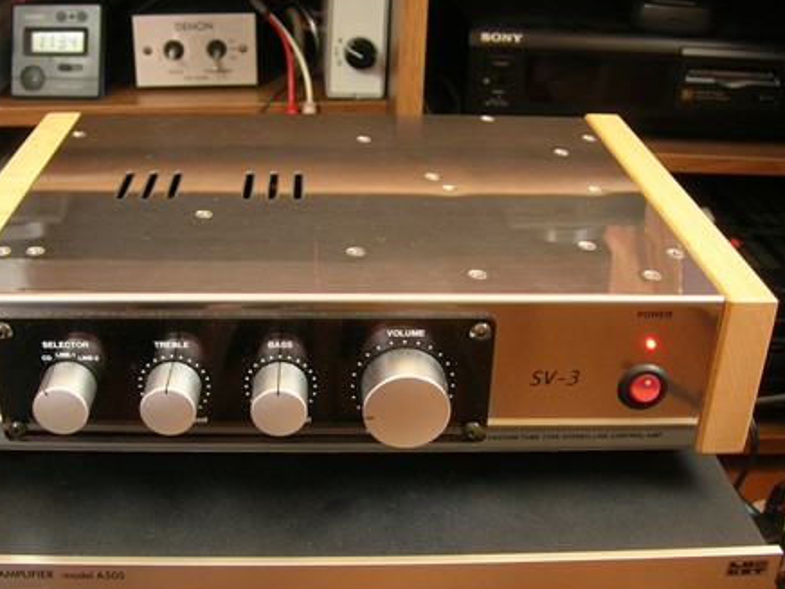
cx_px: 346
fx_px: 884
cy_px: 318
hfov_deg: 47.8
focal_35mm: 39
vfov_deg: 36.8
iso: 114
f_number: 2.9
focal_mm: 5.7
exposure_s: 1/3.7
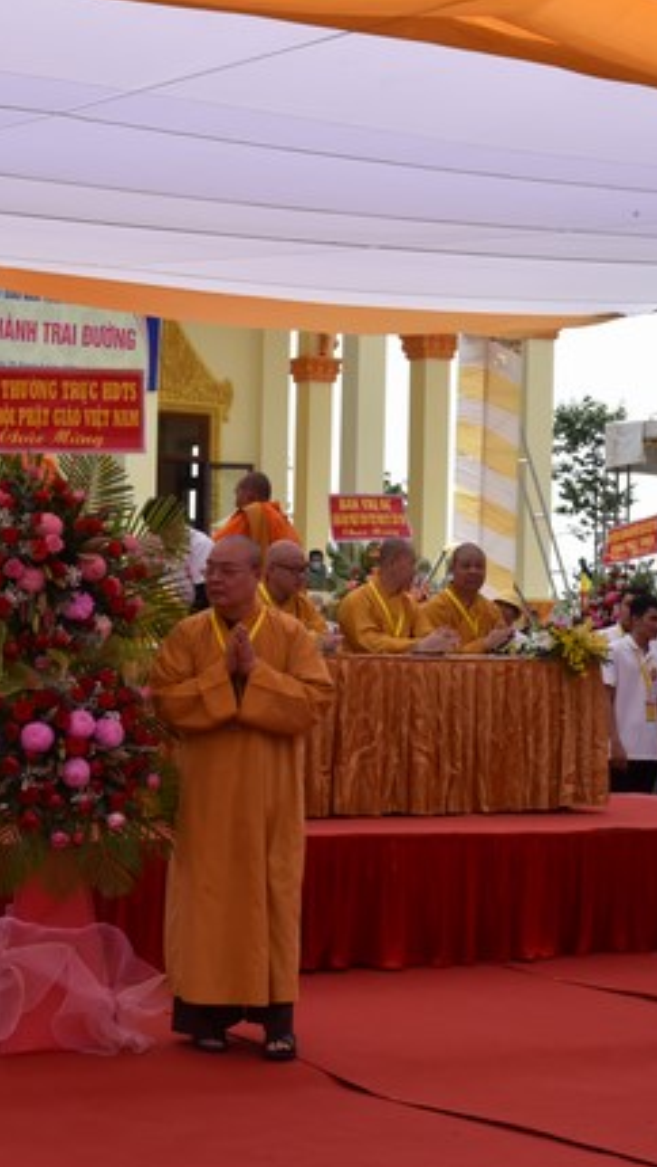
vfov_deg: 27.9
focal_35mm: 76
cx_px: 176
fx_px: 2353
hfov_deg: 15.8
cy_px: 581
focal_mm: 48
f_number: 14
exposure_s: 1/800
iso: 1600
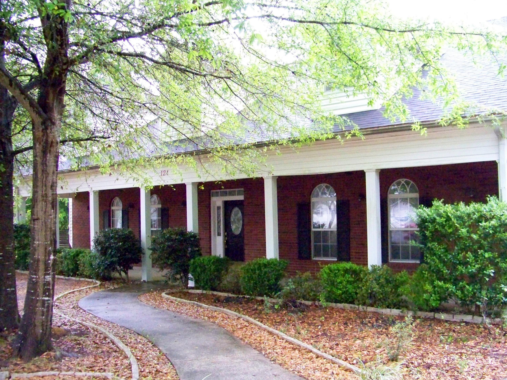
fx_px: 483
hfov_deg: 55.4
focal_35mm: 33
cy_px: 190
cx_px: 254
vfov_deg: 42.9
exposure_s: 1/500
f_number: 2.8
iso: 1600
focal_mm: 5.85
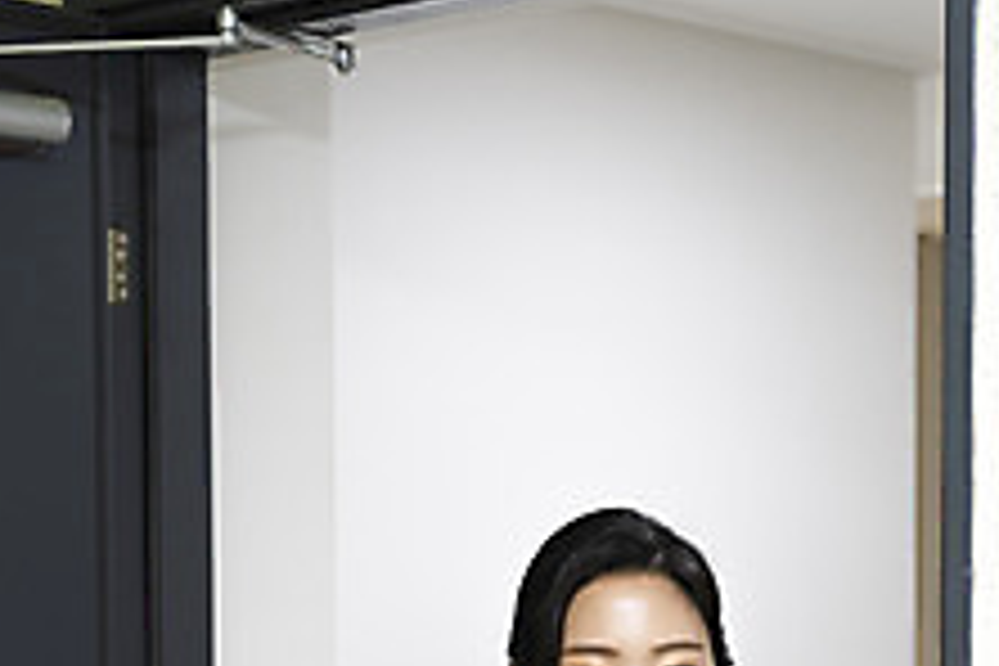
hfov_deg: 20.2
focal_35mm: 101
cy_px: 774
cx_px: 493
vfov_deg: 13.2
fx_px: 2803
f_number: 2.8
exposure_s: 1/125
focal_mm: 56
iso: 800
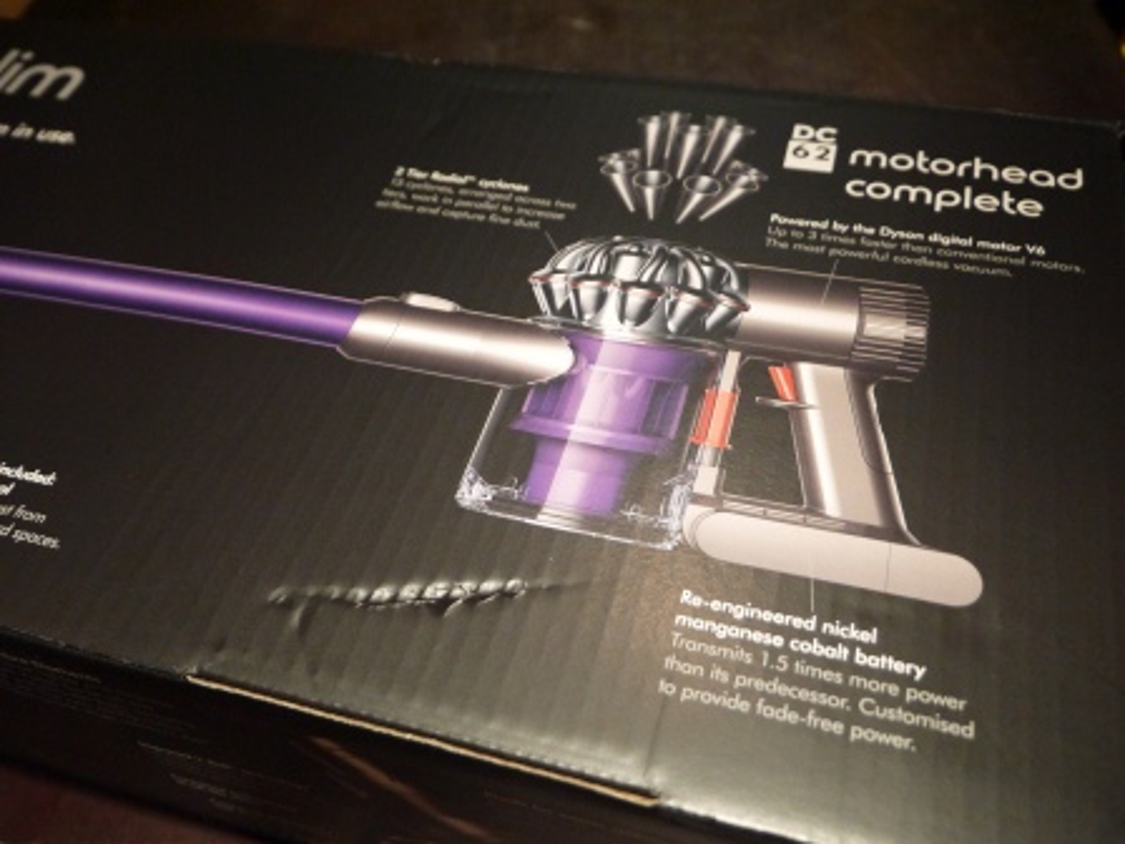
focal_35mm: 30
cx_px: 562
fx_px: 975
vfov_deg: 46.8
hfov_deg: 60.0
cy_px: 422
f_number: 3.6
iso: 1600
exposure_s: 1/125
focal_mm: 15
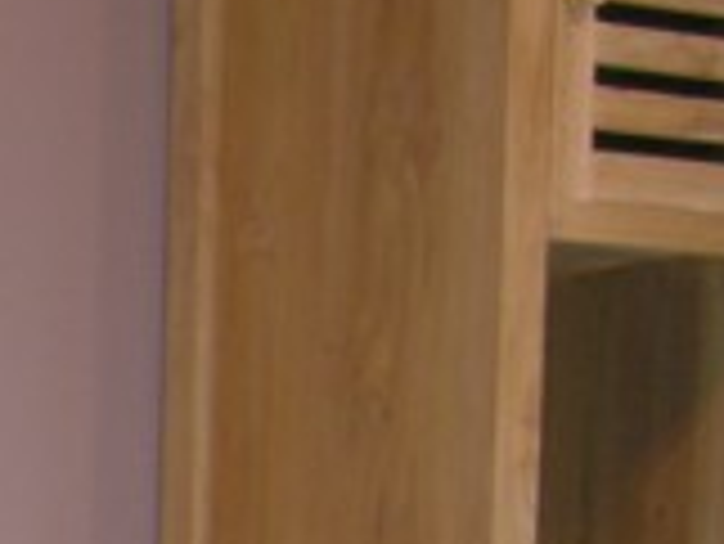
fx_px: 3726
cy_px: 1223
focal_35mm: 178
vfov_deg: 7.8
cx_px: -733
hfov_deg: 10.2
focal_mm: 7
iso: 50
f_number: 2.7
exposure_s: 1/7.7
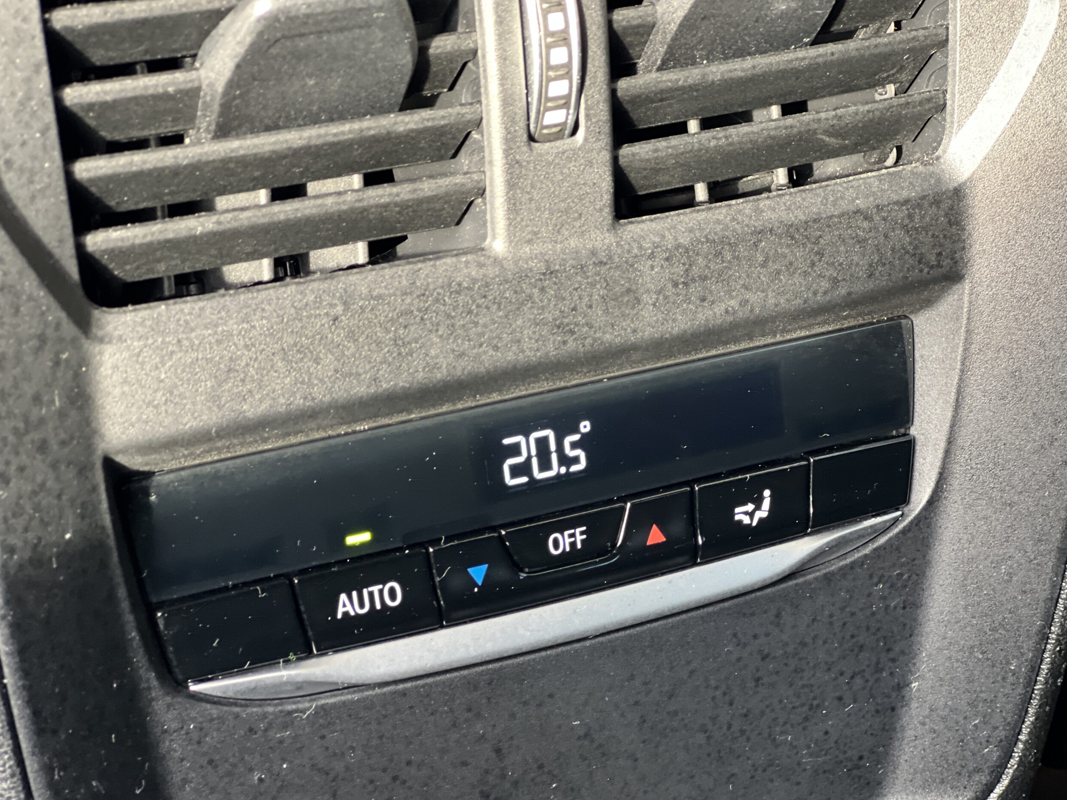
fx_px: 2435
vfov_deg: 18.7
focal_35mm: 79
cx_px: 532
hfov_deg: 24.7
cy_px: 408
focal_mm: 9
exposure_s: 1/25
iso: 400
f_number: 2.8
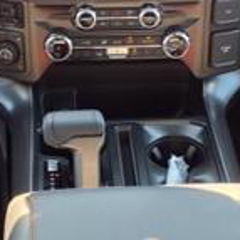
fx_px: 839
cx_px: 96
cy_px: 161
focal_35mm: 107
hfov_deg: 16.3
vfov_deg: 16.2
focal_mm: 3.58
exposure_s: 1/120
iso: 64
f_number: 1.9
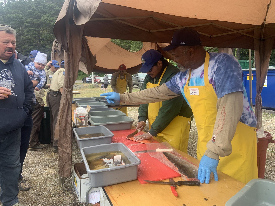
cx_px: 138
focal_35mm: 26
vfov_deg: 53.1
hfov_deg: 67.3
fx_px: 207
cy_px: 103
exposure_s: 1/204
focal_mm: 4.25
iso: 25
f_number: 1.8
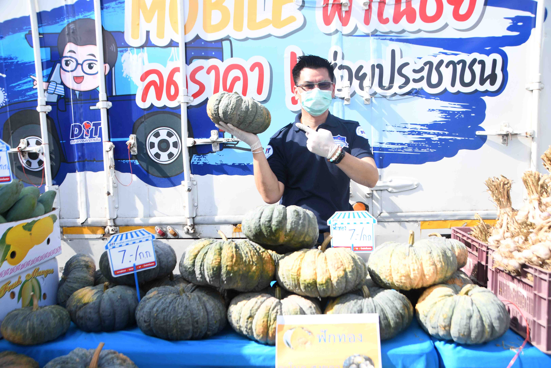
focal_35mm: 27
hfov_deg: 67.4
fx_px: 413
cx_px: 276
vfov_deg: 47.9
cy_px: 184
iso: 100
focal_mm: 18
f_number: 4
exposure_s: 1/250
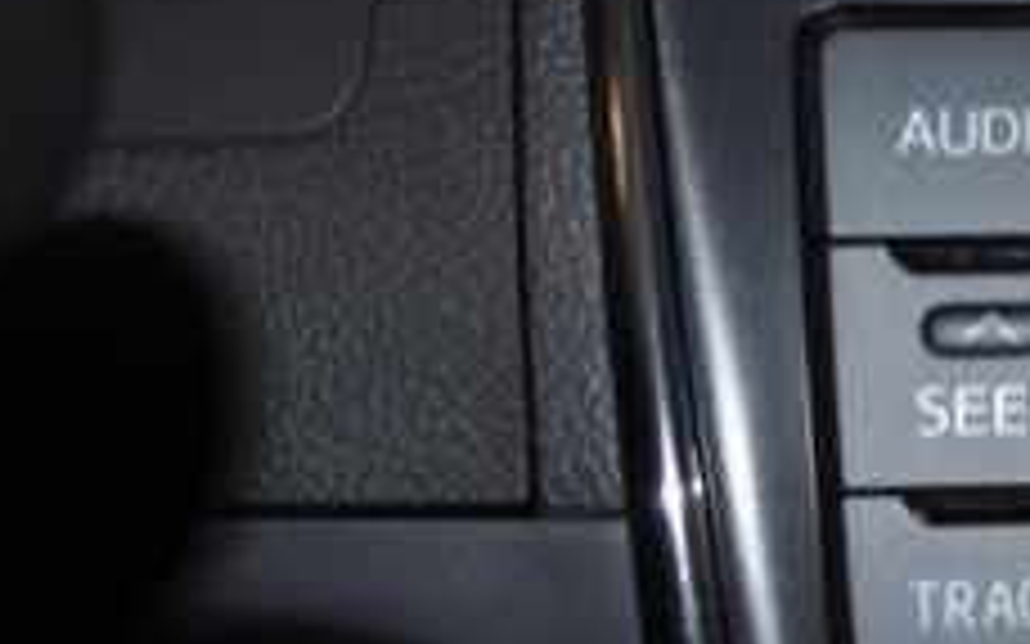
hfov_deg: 14.8
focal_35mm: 128
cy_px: -2
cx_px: 1700
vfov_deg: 10.2
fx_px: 3592
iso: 280
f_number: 3.8
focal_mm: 20
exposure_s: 1/60
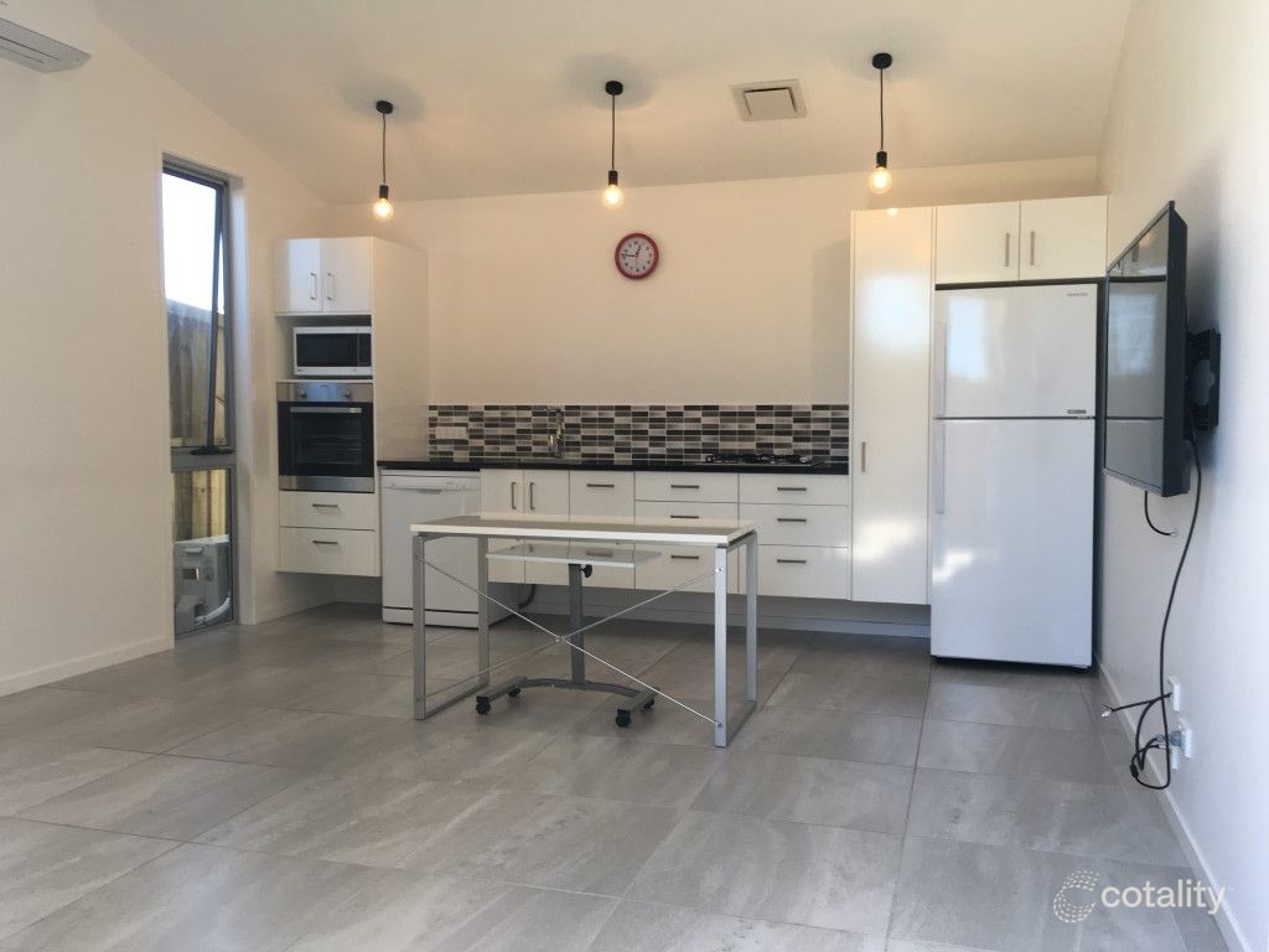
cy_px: 476
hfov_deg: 61.7
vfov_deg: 48.2
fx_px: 1063
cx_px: 634
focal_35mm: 29
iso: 32
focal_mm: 4.15
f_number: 2.2
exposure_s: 1/100
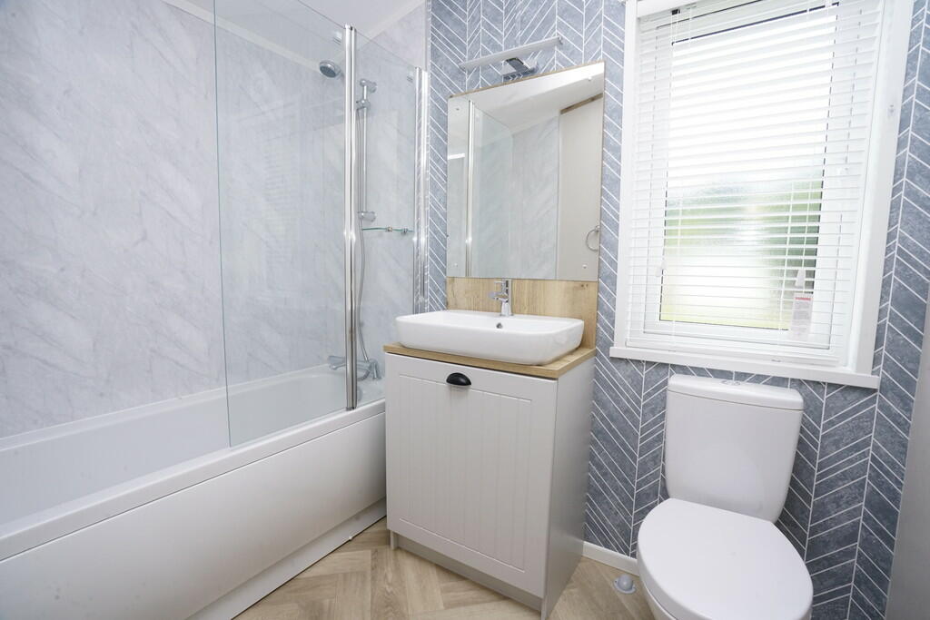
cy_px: 310
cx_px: 465
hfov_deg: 96.7
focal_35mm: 16
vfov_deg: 73.8
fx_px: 413
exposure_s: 1/60
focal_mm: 16
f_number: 14
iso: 1600
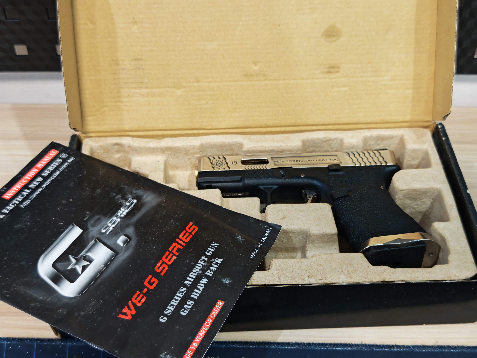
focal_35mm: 48
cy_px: 179
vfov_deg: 30.3
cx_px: 238
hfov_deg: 39.7
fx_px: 661
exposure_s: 1/50
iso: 200
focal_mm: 6.83
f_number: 1.4
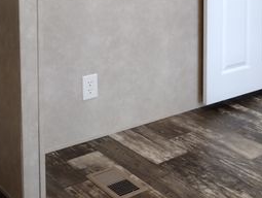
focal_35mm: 74
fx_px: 561
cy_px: -42
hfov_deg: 24.7
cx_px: 278
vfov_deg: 18.8
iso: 378
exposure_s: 1/40
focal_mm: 4.71
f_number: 1.7
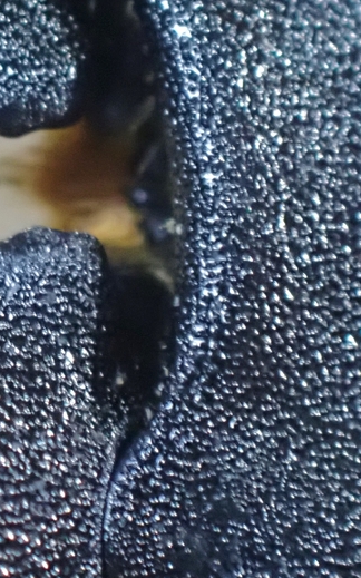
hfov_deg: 5.6
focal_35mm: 233
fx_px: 3671
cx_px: -6
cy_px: 187
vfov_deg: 9.0
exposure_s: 1/10
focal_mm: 18
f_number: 4.9
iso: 1600
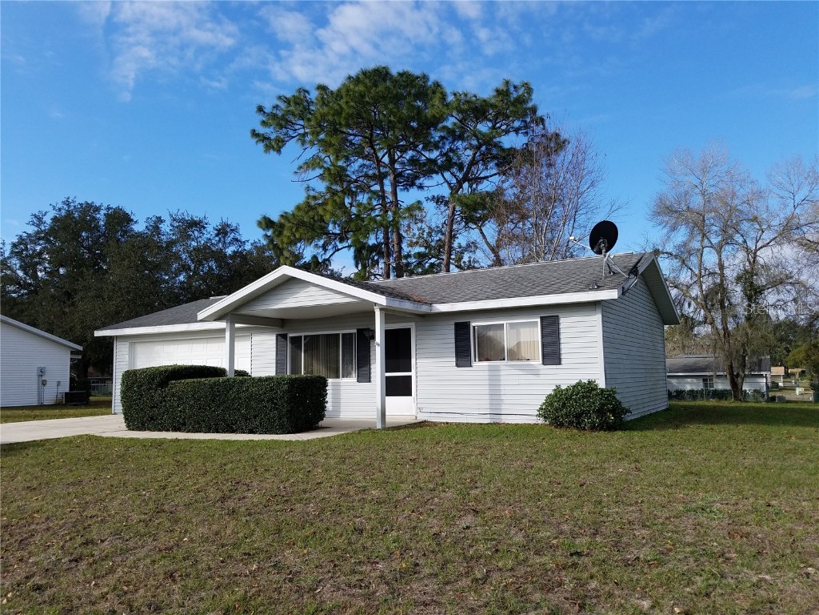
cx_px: 410
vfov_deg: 53.1
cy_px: 308
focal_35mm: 26
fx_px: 615
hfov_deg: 67.3
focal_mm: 4.2
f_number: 1.7
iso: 50
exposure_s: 1/1980
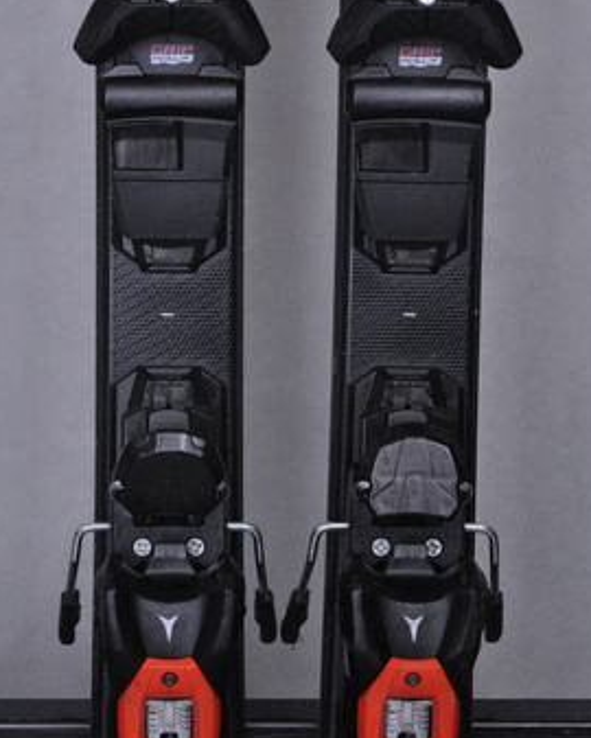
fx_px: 3487
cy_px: 342
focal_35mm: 160
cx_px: 283
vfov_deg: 12.1
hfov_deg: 9.7
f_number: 9.5
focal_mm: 85
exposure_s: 1/125
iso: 3200
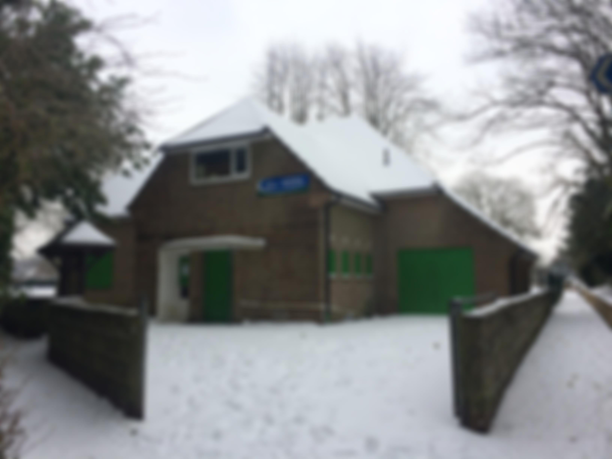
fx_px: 513
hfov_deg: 61.7
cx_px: 306
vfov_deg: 48.2
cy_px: 230
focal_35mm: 29
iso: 32
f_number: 2.2
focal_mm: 4.15
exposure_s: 1/436
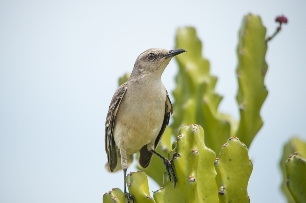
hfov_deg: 4.1
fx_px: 4242
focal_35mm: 500
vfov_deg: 2.7
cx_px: 153
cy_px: 102
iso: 400
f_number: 6.3
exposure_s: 1/1600
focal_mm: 500
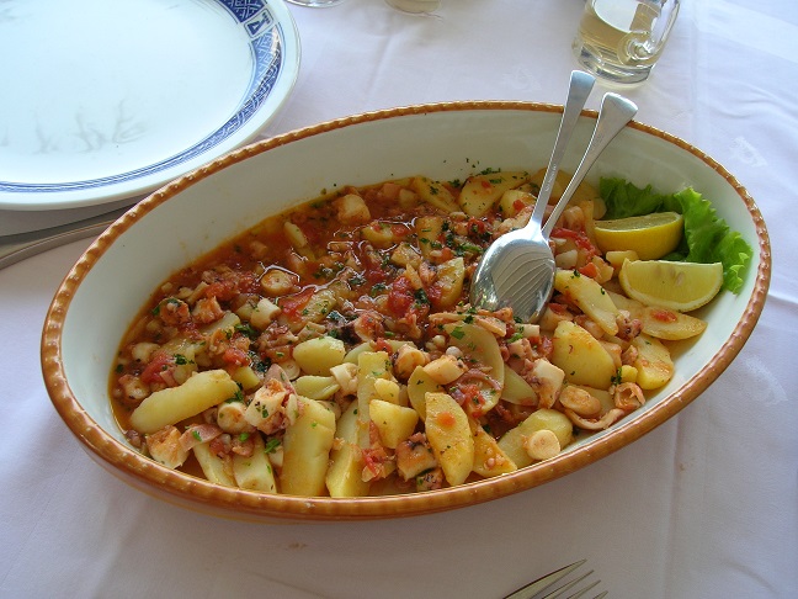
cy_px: 300
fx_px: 784
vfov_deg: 41.8
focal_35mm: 34
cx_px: 399
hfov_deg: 54.0
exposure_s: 1/33.2
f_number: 4.9
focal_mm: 5.7
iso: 50
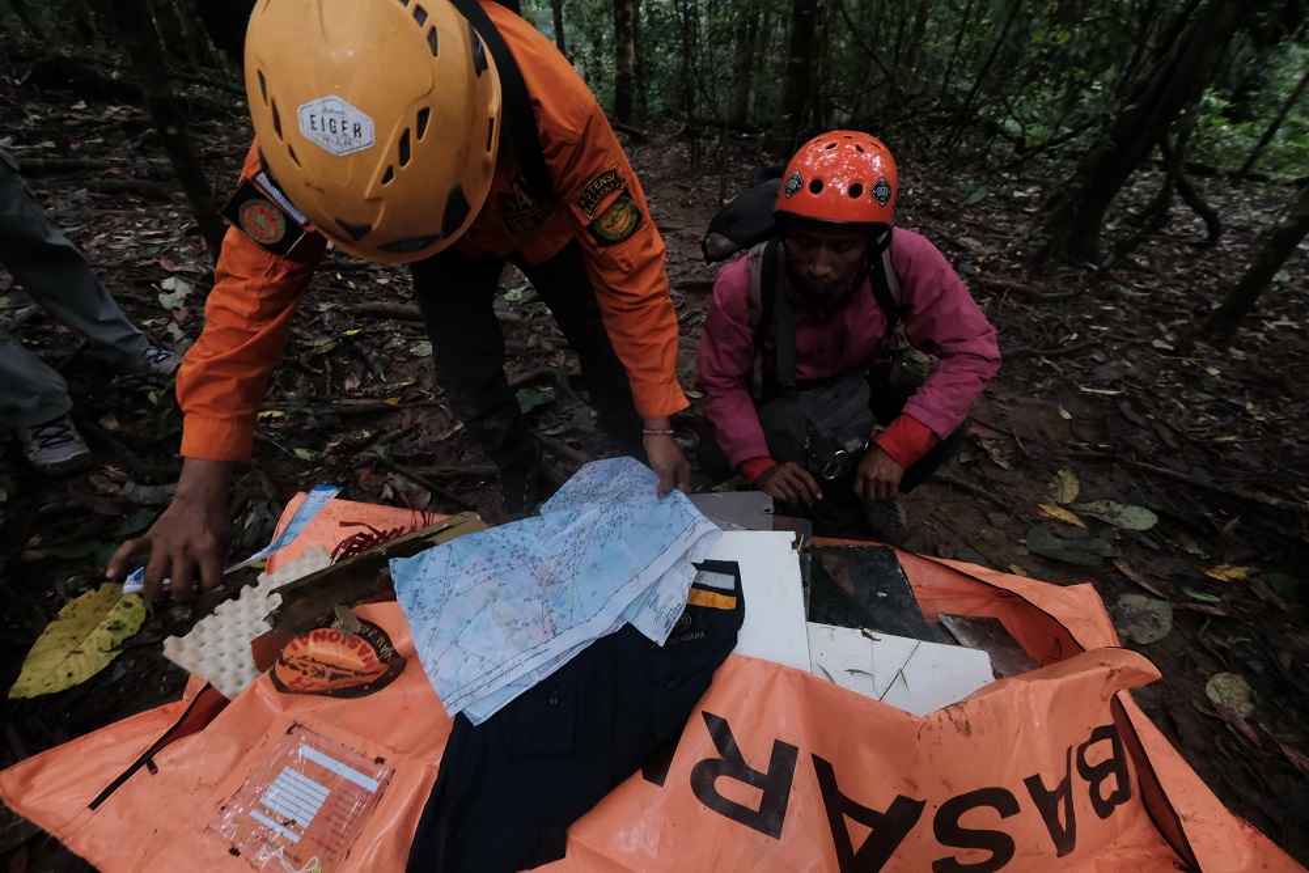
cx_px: 654
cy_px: 436
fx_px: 545
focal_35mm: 15
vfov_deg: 77.3
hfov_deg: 100.4
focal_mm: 10
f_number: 5
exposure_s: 1/250
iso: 3200
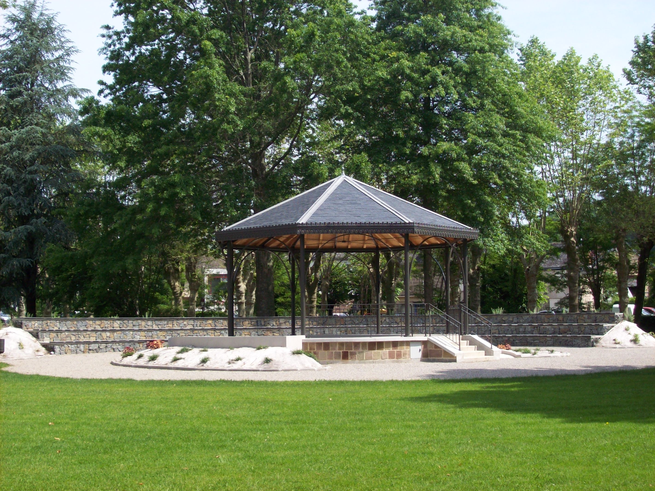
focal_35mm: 56
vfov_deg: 26.1
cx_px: 328
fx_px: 1059
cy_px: 246
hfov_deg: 34.4
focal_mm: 9.4
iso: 80
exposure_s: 1/640
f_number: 3.4
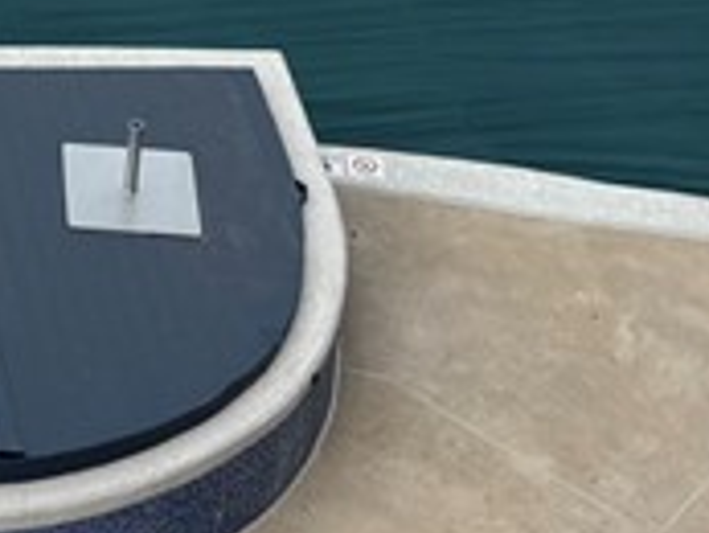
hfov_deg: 13.3
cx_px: -238
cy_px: -566
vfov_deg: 9.7
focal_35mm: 142
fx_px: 2910
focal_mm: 6.76
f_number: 1.78
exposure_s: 1/4049
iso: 80
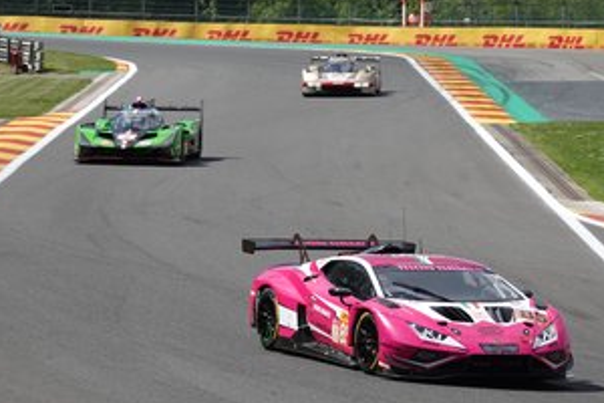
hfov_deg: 6.9
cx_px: 366
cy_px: 286
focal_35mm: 300
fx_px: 5033
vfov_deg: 4.6
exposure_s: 1/800
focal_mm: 73.24
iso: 100
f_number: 4.5
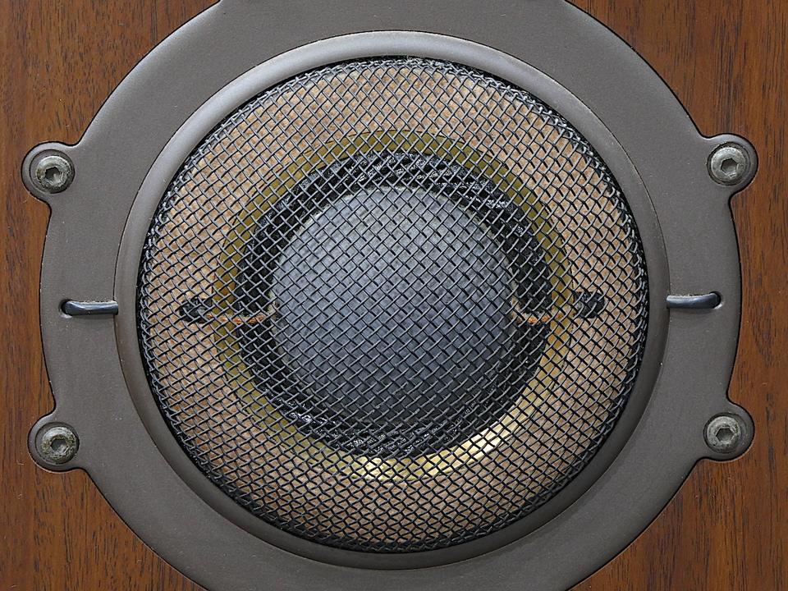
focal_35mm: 185
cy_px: 296
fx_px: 4211
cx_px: 394
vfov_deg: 8.0
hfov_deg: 10.7
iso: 200
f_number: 5.6
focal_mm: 33.2
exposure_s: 1/2
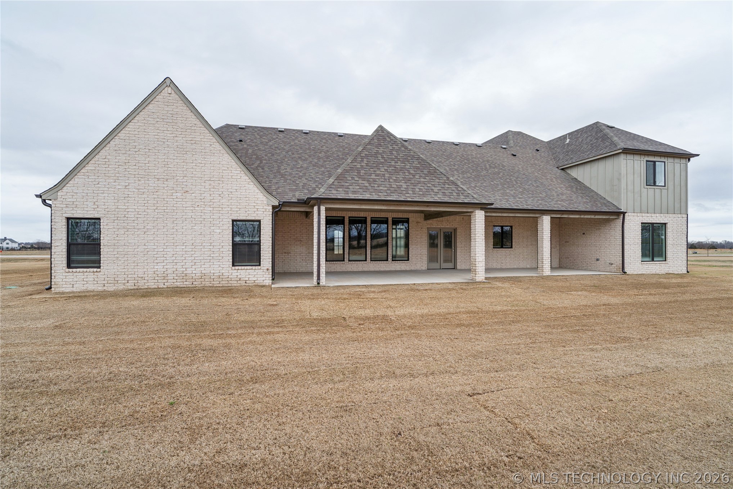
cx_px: 366
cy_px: 244
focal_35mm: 18
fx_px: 356
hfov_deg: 91.6
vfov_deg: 68.9
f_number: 5.6
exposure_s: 1/640
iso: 200
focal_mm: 17.5
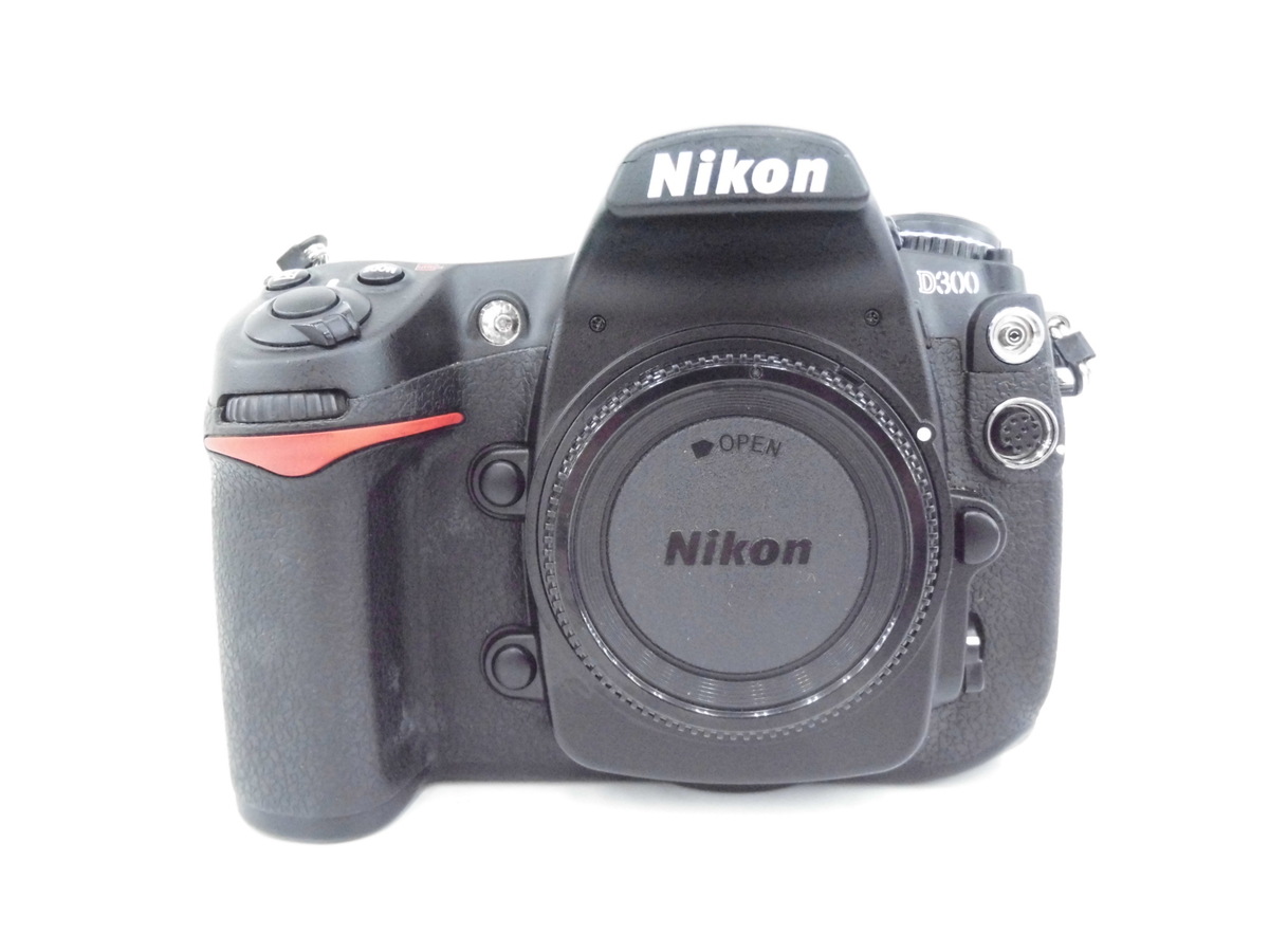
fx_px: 916
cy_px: 476
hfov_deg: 69.4
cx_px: 634
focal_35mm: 25
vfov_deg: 54.9
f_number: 3
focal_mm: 4.5
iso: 800
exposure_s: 1/60
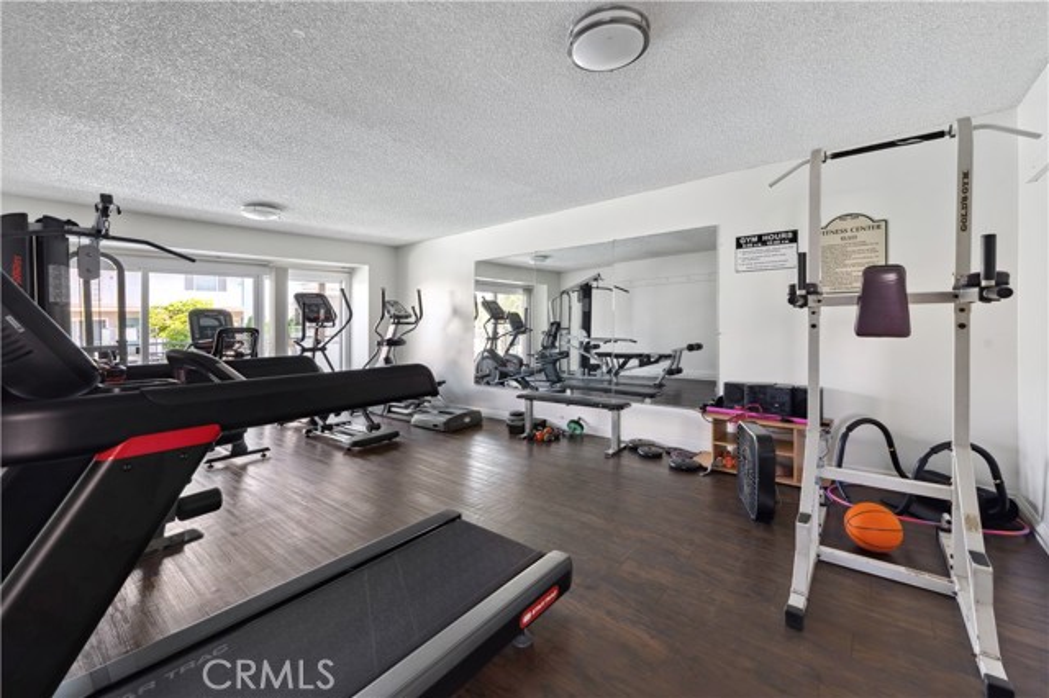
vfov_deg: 81.1
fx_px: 408
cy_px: 349
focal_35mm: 14
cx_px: 524
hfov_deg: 104.3
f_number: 9
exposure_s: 1/13
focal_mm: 14
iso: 100
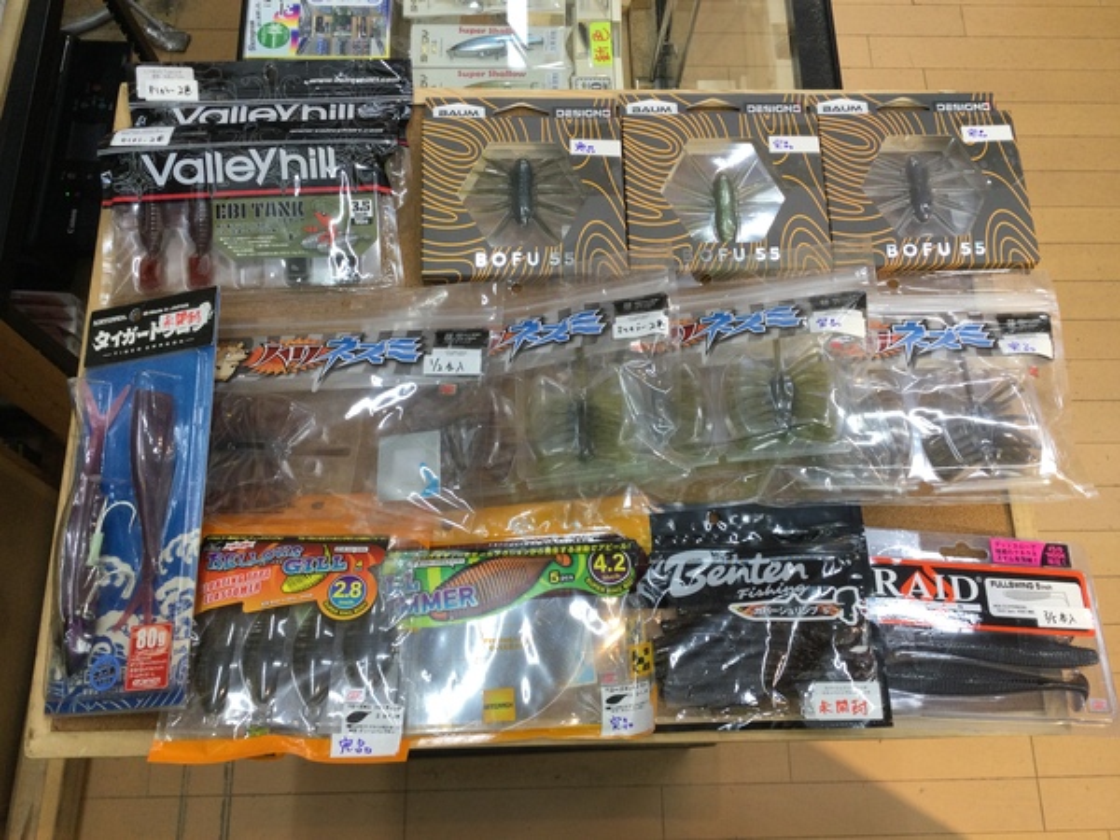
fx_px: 1003
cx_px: 560
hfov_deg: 58.4
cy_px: 420
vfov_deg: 45.4
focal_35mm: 31
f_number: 2.4
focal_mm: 3.3
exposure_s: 1/40
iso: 32
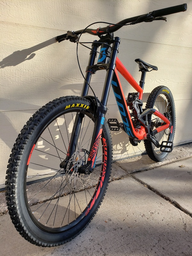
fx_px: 192
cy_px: 128
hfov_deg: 53.1
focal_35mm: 26
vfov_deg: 67.3
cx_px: 96
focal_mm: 4.3
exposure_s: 1/738
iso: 50
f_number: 2.4
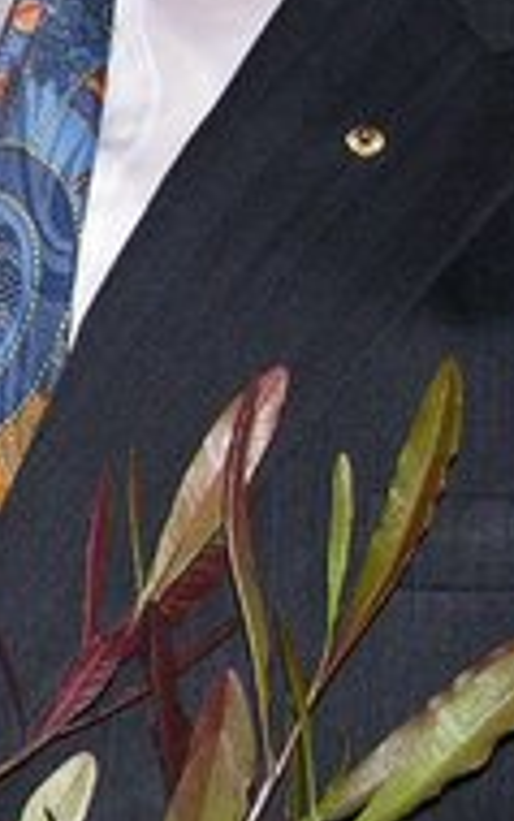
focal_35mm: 346
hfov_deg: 3.8
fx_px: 7743
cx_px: -441
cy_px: 272
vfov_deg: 6.1
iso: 100
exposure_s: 1/120
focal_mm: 15.7
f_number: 3.2
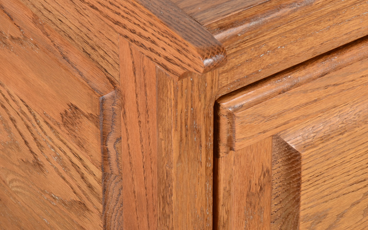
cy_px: 36
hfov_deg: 9.7
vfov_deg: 6.0
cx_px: 269
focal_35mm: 217
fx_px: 2175
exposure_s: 1/160
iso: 125
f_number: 11
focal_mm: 85
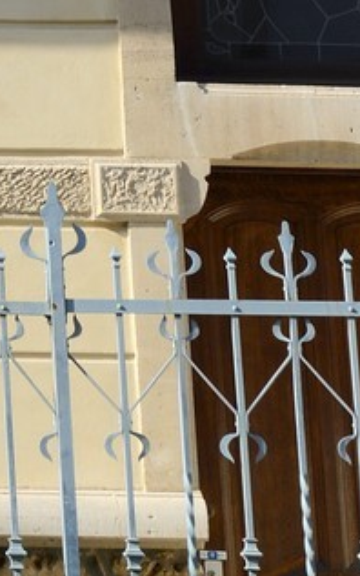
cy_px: -701
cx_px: -558
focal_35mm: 247
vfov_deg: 8.0
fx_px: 3879
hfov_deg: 5.1
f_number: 10
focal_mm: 48
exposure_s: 1/250
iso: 200
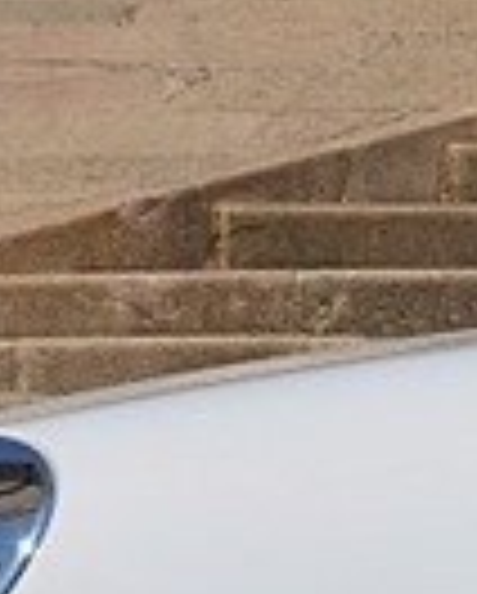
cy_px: 1467
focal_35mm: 381
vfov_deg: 4.9
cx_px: 675
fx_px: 6708
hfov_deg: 4.1
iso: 100
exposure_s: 1/200
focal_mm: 28
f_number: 13
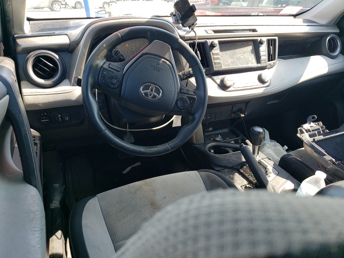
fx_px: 258
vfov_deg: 53.1
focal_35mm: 26
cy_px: 129
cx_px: 172
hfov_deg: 67.3
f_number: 1.5
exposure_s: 1/278
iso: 50
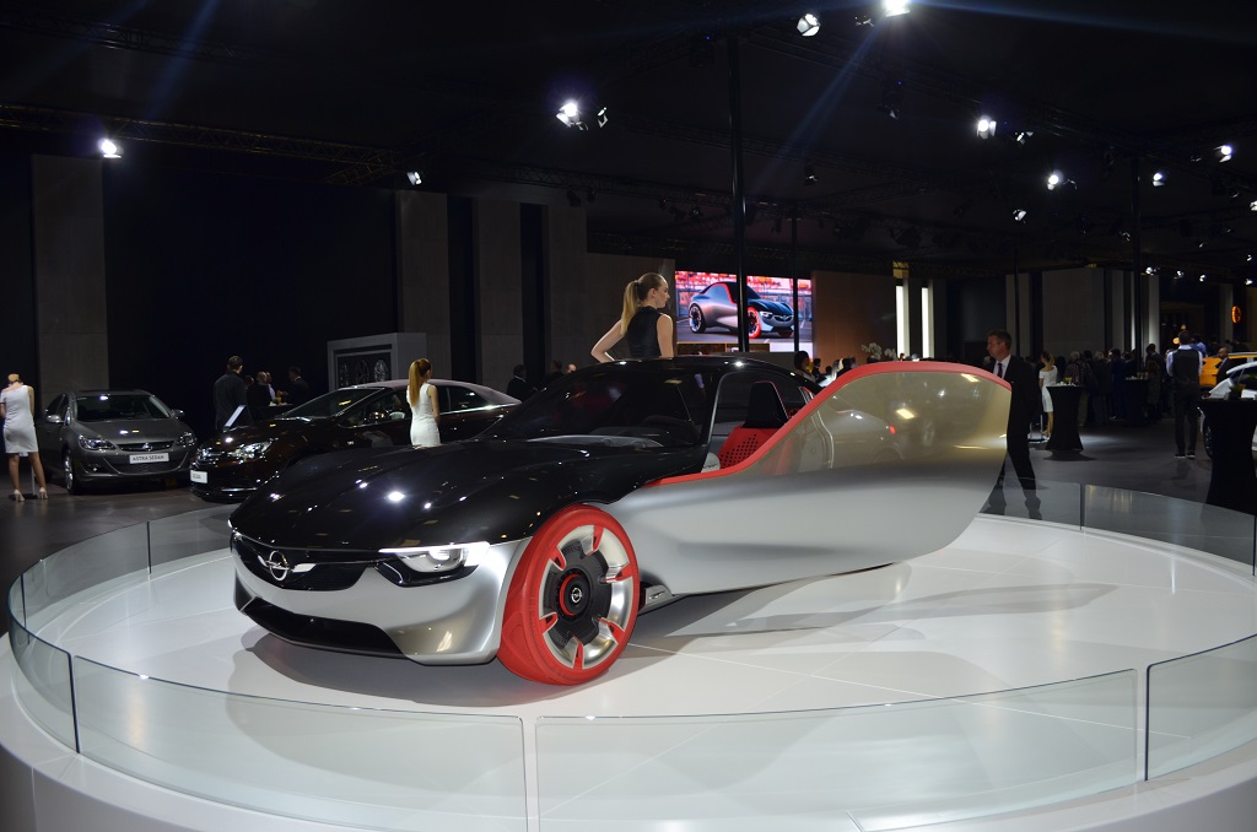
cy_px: 416
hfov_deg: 67.5
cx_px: 628
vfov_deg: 47.7
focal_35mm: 27
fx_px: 941
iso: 220
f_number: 3.5
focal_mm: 18
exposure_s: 1/125
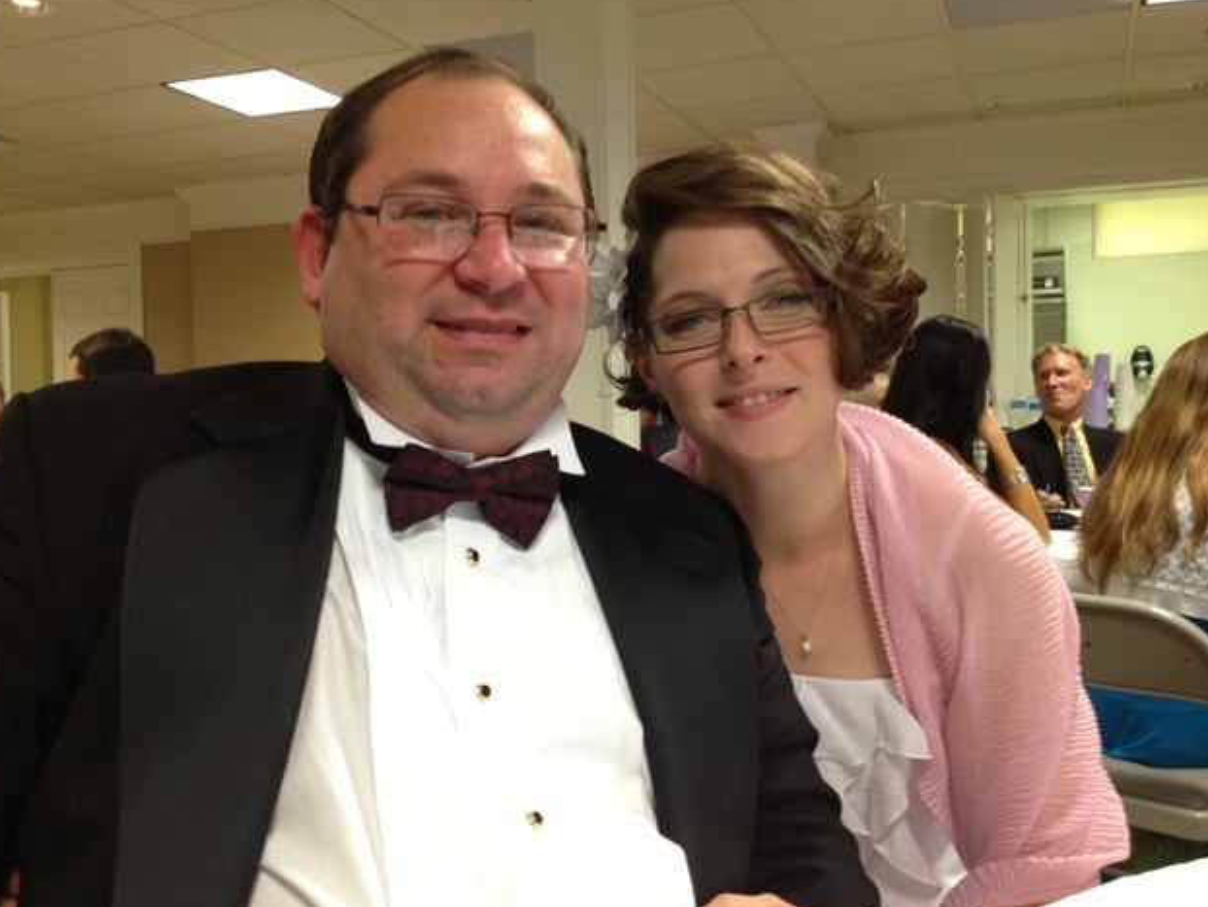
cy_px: 453
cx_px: 594
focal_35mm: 36
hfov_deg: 51.3
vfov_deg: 39.7
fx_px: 1257
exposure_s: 1/20
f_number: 2.4
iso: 125
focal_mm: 4.28
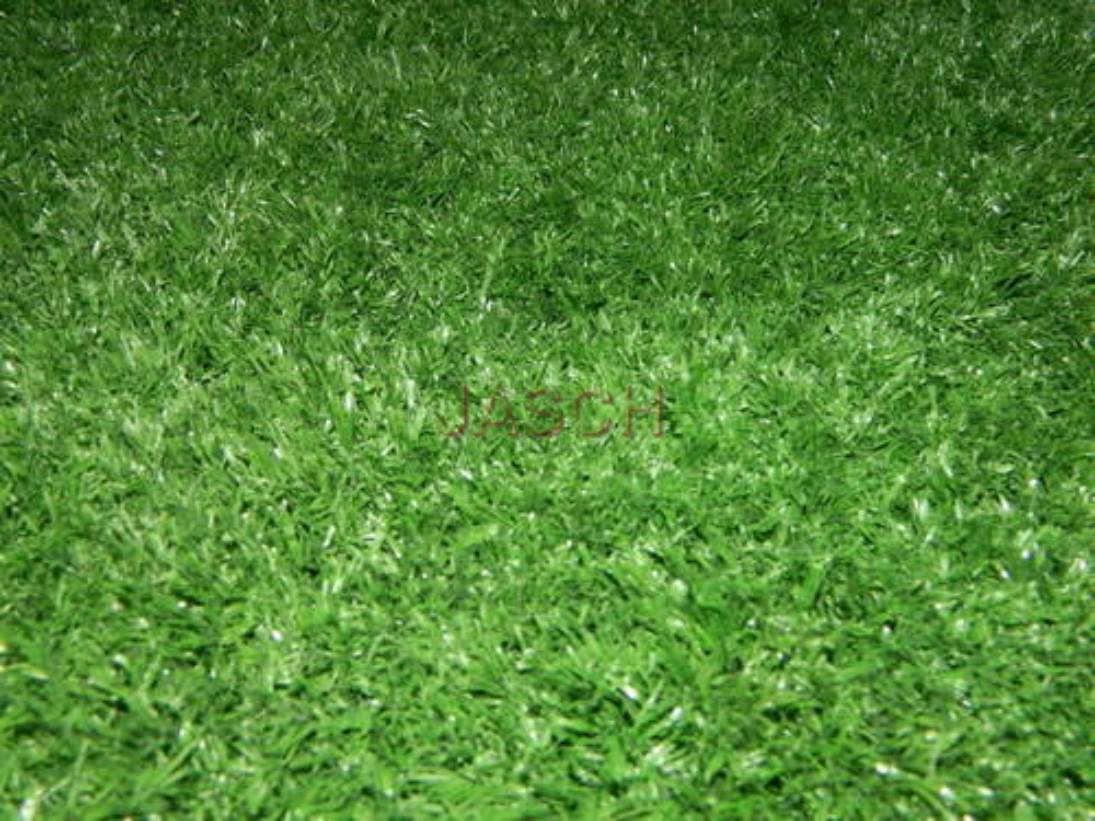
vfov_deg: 35.1
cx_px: 548
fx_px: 1297
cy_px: 410
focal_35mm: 41
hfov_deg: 45.8
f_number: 9.8
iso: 200
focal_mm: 7.3
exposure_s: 1/40
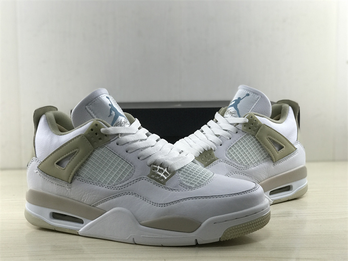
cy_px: 130
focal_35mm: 57
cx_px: 174
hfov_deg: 33.8
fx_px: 573
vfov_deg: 25.7
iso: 50
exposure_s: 1/50
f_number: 2.8
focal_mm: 6.6
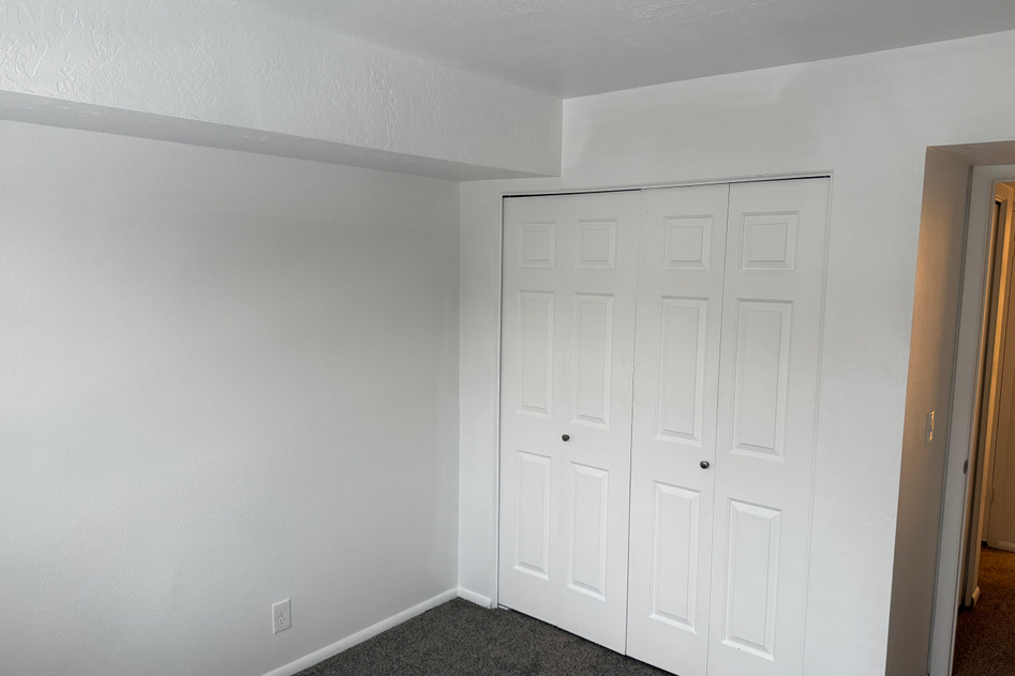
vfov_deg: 47.9
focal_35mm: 27
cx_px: 504
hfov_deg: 67.4
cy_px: 347
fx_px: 761
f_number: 1.78
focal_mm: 6.76
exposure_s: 1/121
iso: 200
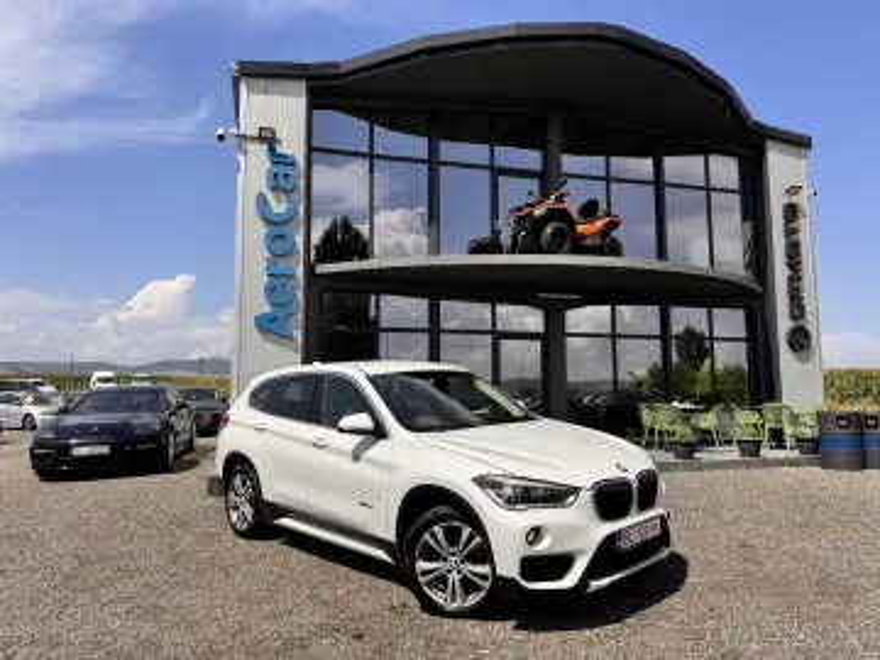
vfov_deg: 56.8
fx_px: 610
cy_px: 330
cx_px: 440
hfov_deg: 71.6
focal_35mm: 24
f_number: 1.78
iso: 80
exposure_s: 1/5348
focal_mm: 6.76
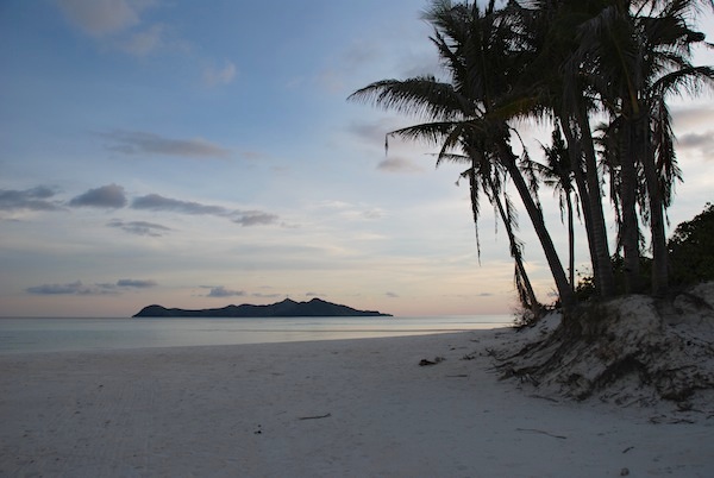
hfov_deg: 67.3
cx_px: 357
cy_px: 239
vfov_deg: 48.1
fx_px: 536
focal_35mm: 27
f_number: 6.3
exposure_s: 1/160
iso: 100
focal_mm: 18
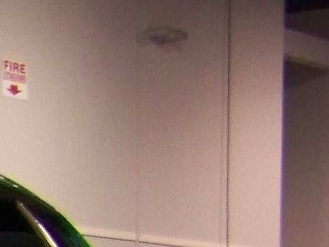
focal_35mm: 219
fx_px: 2082
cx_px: -493
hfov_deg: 8.2
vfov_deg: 6.5
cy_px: 593
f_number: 2.8
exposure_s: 1/50
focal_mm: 6.3
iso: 200
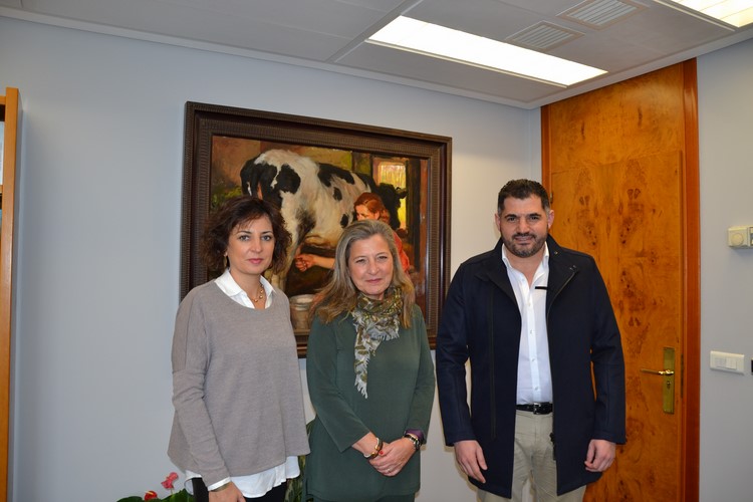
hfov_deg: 67.4
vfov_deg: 47.9
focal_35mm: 27
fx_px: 565
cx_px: 376
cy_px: 251
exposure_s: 1/60
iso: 450
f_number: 3.5
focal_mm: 18
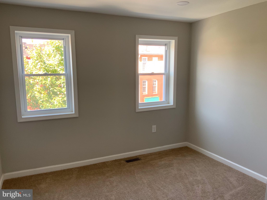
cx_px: 134
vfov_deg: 48.2
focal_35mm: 29
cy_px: 100
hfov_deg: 61.7
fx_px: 224
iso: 64
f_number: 1.8
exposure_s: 1/80
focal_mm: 3
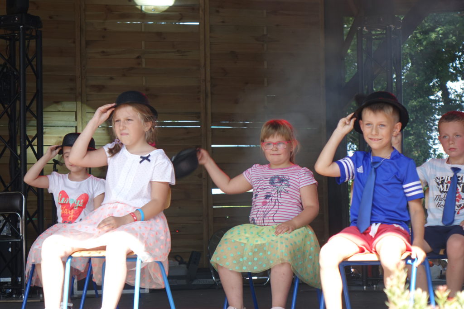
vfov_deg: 12.6
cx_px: 232
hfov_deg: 18.8
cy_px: 154
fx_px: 1405
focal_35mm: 109
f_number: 3.5
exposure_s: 1/200
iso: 125
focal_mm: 40.05
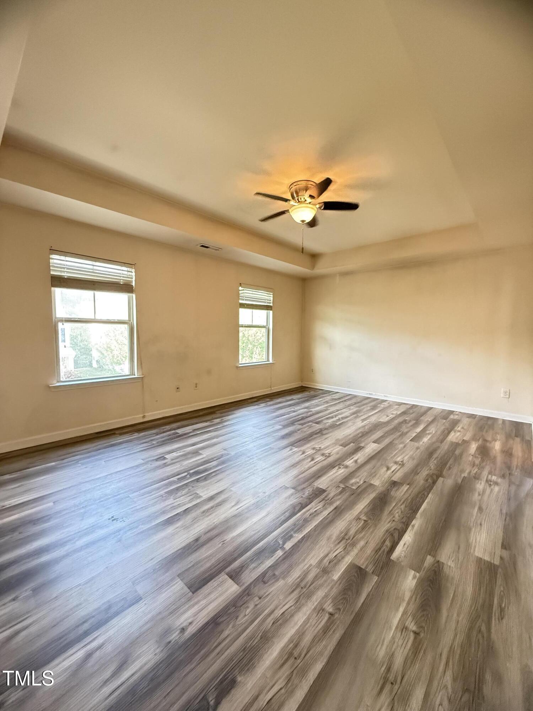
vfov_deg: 102.1
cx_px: 266
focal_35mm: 14
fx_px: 287
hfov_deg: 85.7
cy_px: 356
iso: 640
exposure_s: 1/60
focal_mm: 2.22
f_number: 2.2
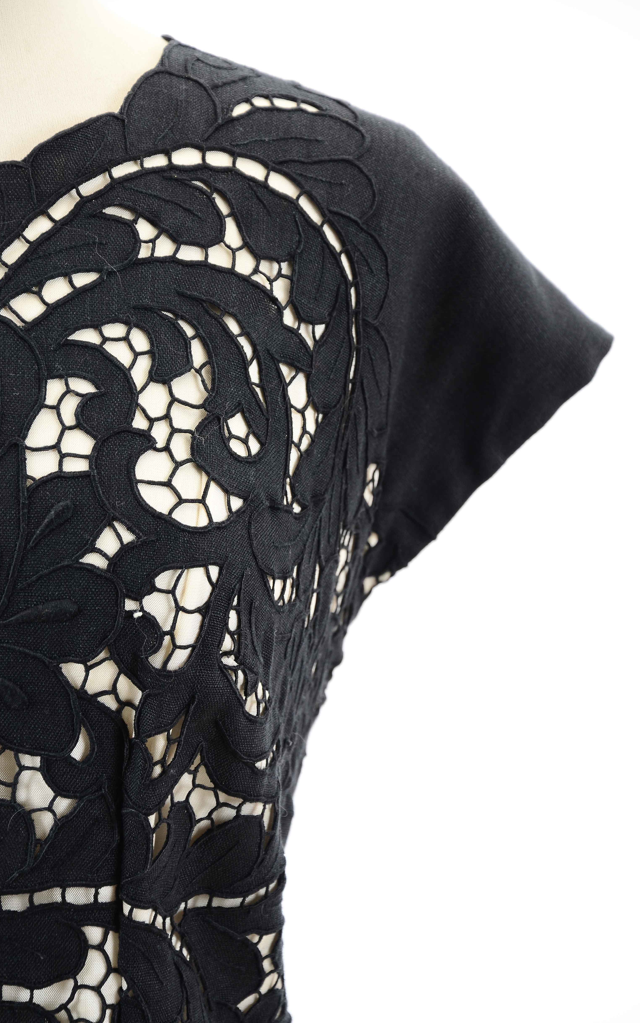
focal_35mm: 131
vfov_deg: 16.0
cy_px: 512
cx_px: 322
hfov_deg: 10.0
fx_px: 3643
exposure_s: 1/80
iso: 160
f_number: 6.3
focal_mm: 85
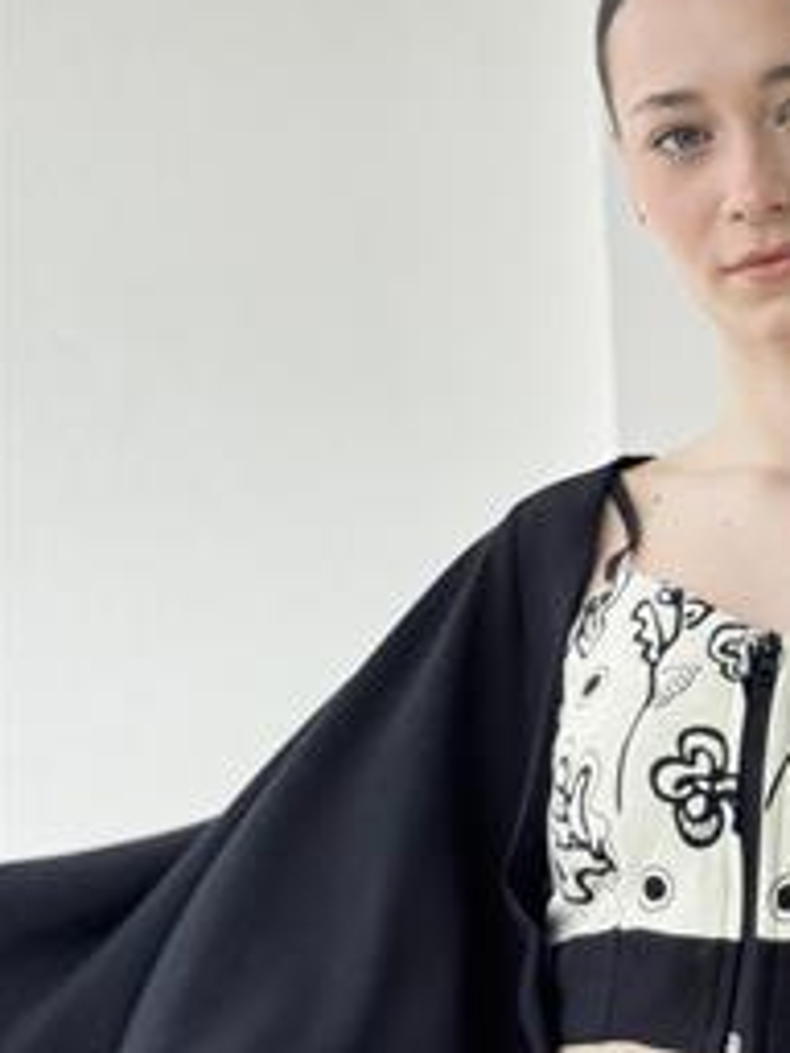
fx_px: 3043
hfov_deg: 14.5
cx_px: 815
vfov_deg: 19.6
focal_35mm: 100
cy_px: 570
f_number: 1.78
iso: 64
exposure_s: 1/693
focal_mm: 6.76
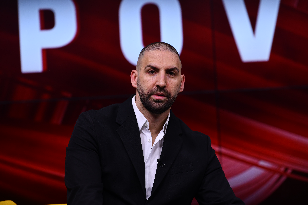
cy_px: 102
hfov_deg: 10.3
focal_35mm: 200
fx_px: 1711
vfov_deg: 6.9
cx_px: 154
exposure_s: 1/250
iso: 320
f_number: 4
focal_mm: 200
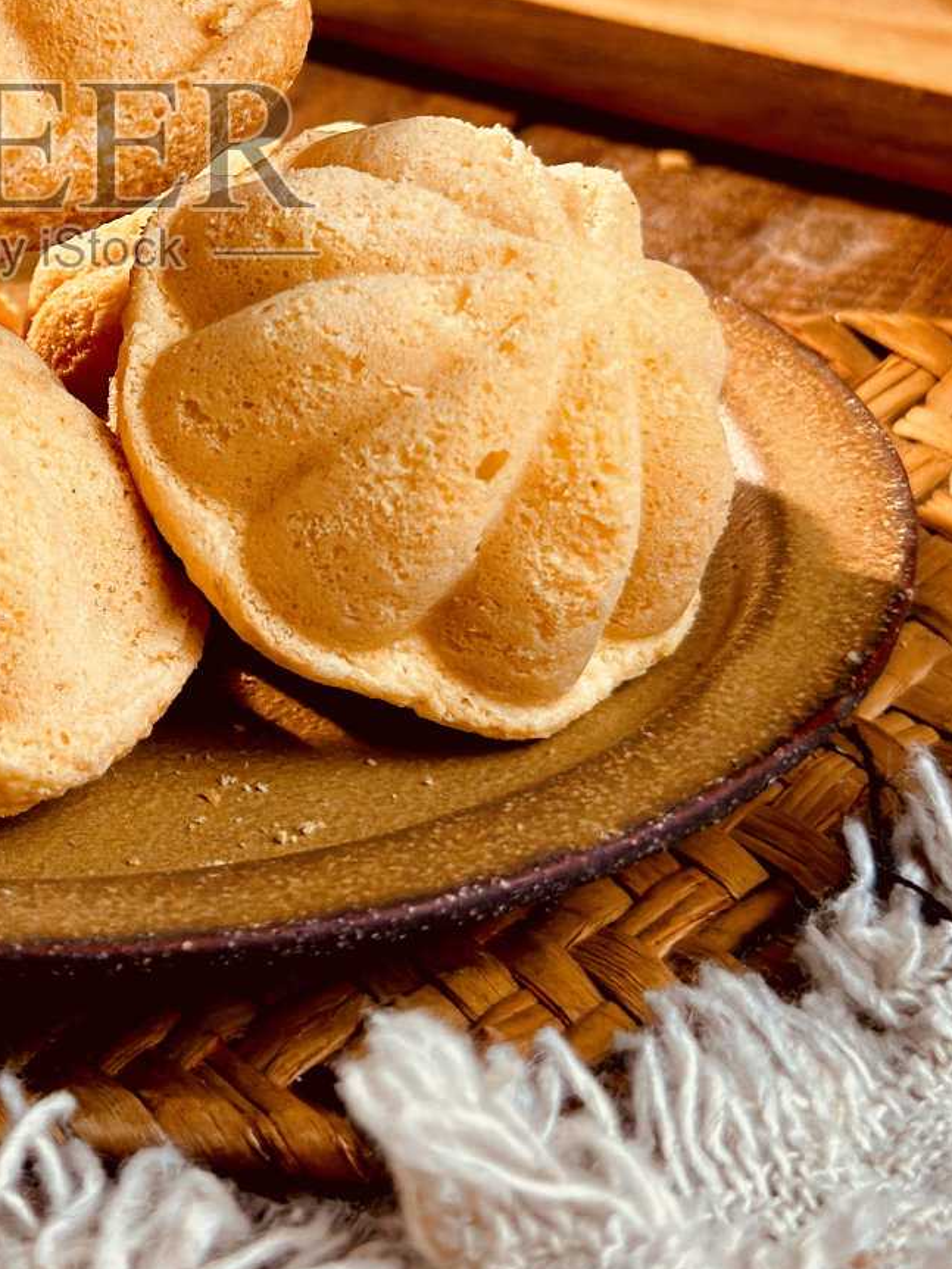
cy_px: 181
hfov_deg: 16.4
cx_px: 75
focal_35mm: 89
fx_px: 3264
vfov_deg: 21.6
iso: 80
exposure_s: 1/50
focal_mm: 6.86
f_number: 1.78
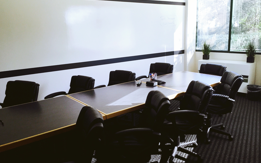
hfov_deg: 61.2
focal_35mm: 31
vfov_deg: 40.5
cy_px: 73
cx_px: 131
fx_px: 221
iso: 32
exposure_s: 1/30
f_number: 2.2
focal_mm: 4.15
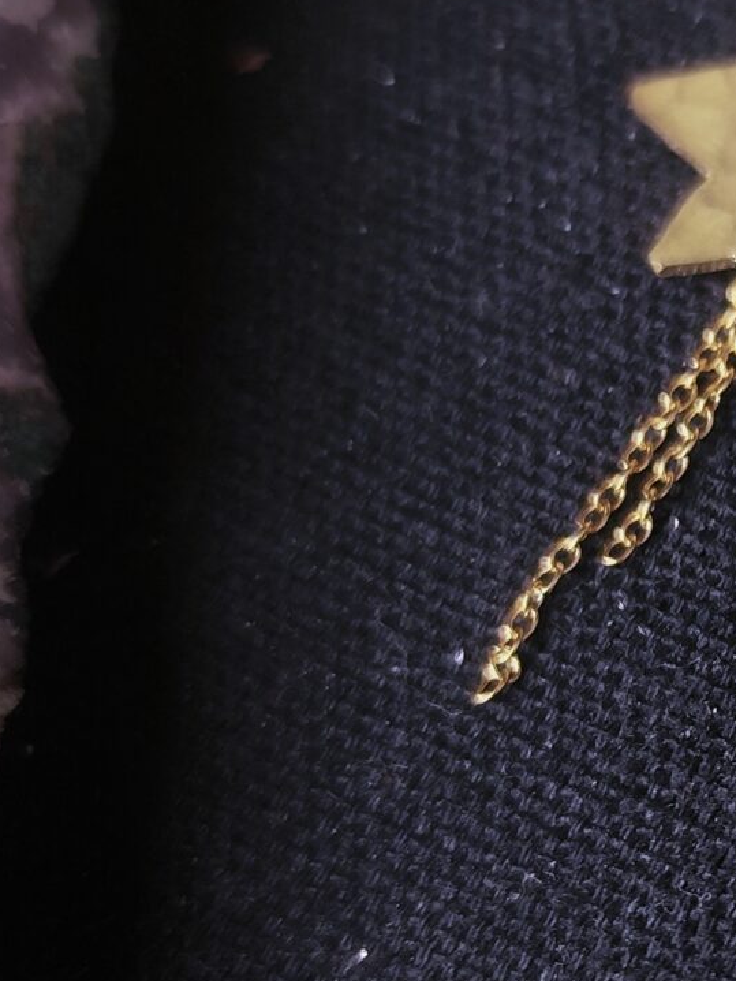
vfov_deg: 23.8
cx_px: 997
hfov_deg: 16.8
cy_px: 531
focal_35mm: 82
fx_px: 2323
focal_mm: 6.19
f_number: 1.65
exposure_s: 1/50
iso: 250
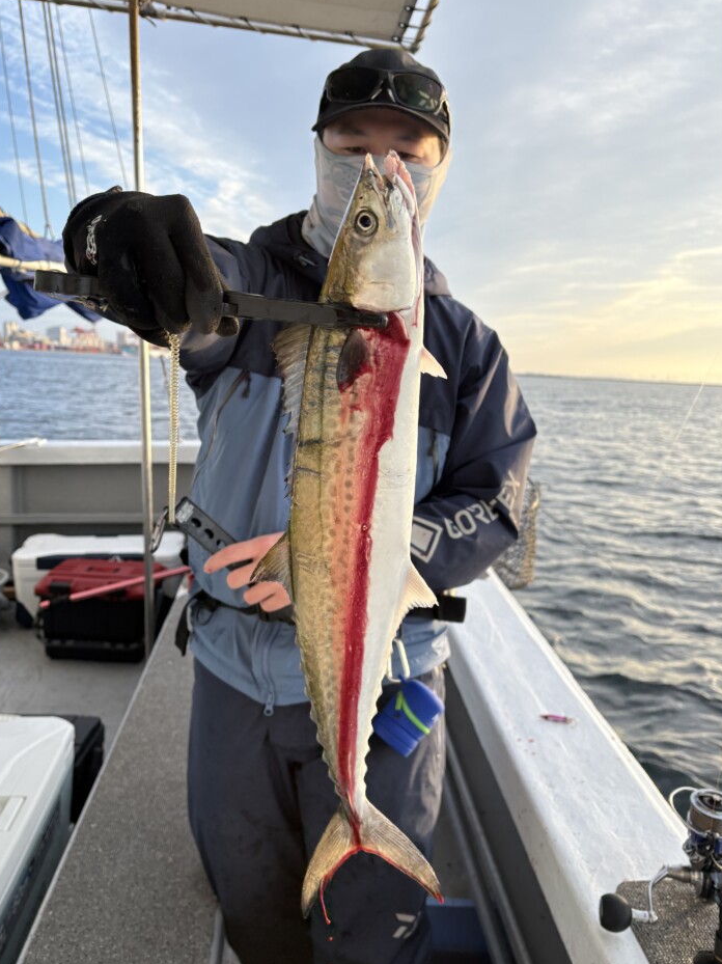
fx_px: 779
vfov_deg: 63.4
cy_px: 464
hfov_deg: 49.7
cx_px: 373
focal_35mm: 28
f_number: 1.6
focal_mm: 5.96
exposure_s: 1/747
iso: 50
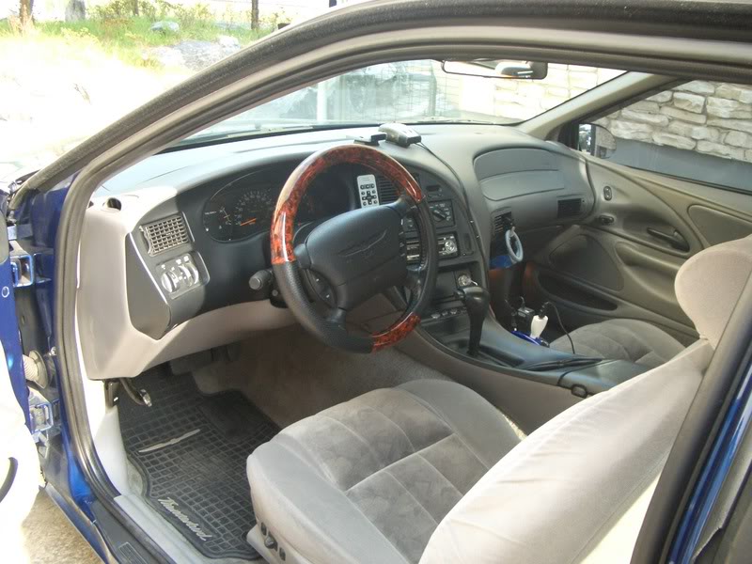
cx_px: 376
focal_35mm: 35
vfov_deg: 40.7
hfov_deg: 52.6
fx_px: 760
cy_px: 282
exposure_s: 1/80
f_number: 2.6
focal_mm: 5.8
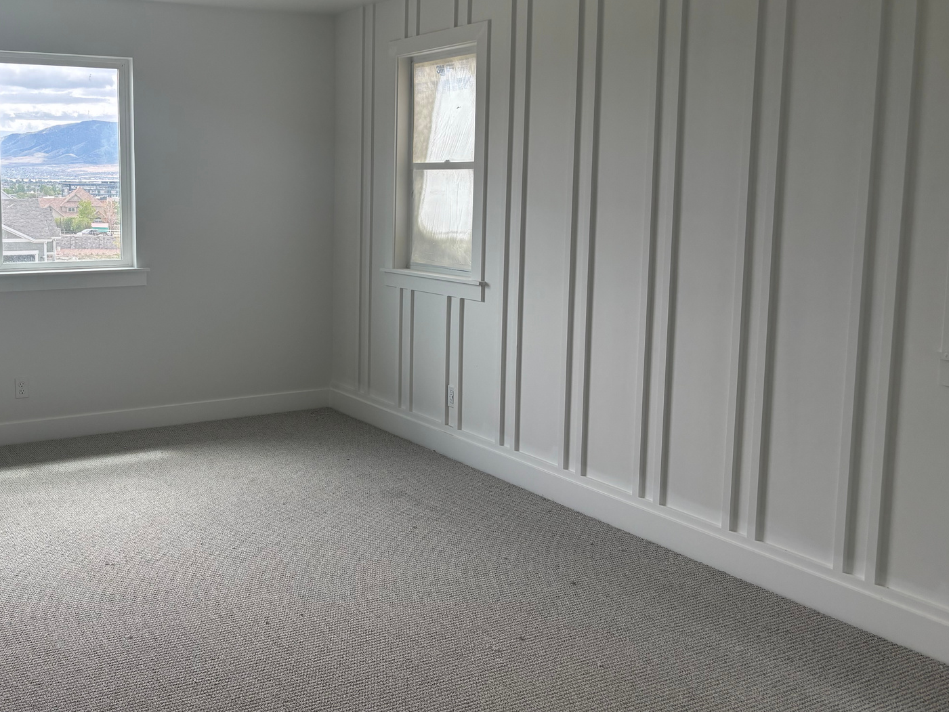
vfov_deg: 37.6
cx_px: 284
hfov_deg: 47.8
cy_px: 299
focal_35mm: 38
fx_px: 1042
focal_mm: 5.96
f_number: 1.6
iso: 50
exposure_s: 1/355
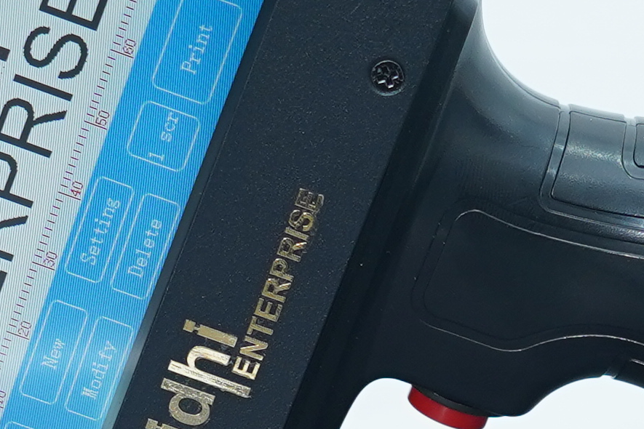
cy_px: 965
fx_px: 6064
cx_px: 571
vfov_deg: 4.0
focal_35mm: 339
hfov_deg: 6.1
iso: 640
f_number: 4
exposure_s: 1/160
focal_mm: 50
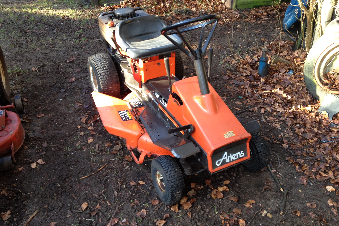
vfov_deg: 35.9
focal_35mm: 37
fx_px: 348
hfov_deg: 51.9
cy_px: 106
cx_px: 168
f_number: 2.4
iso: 64
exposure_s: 1/40
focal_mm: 4.28
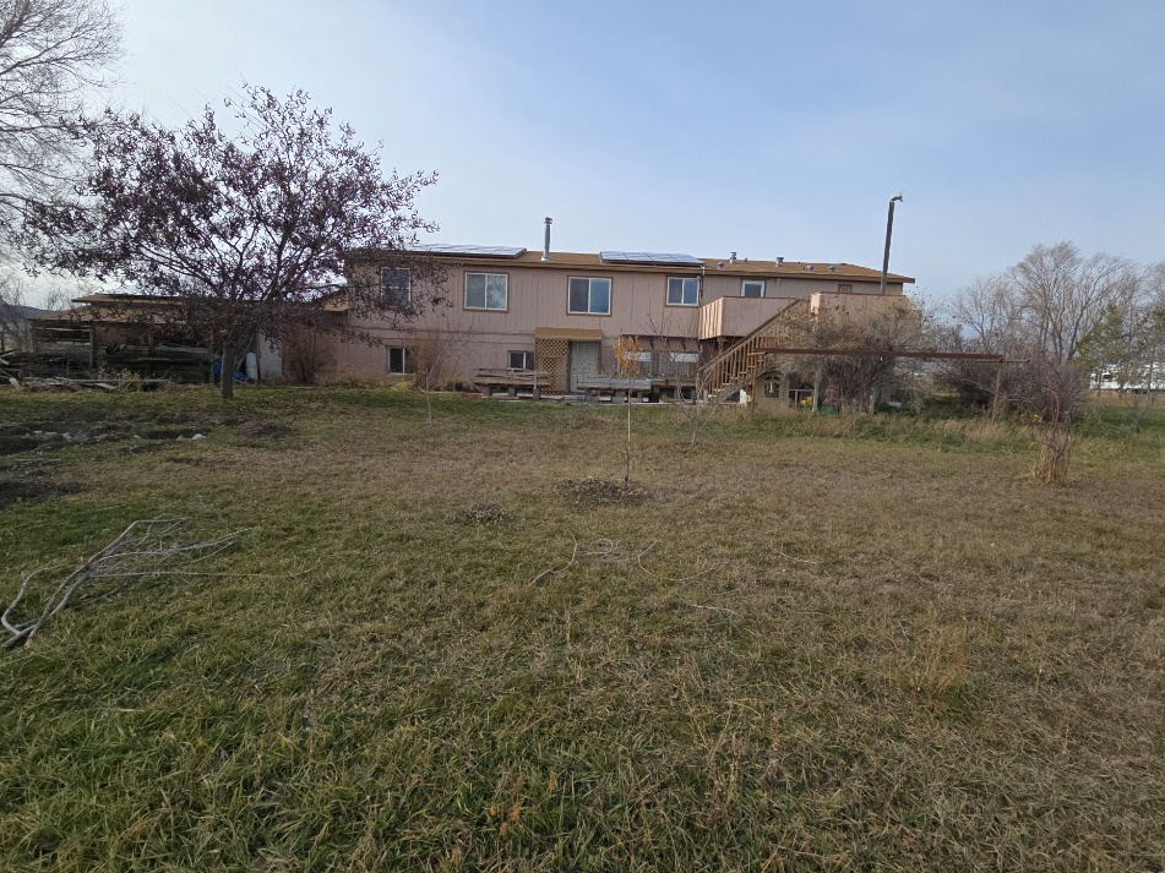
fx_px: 471
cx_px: 589
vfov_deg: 85.6
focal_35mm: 14
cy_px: 413
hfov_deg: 102.1
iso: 50
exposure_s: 1/1742
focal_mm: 2.2
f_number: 2.2
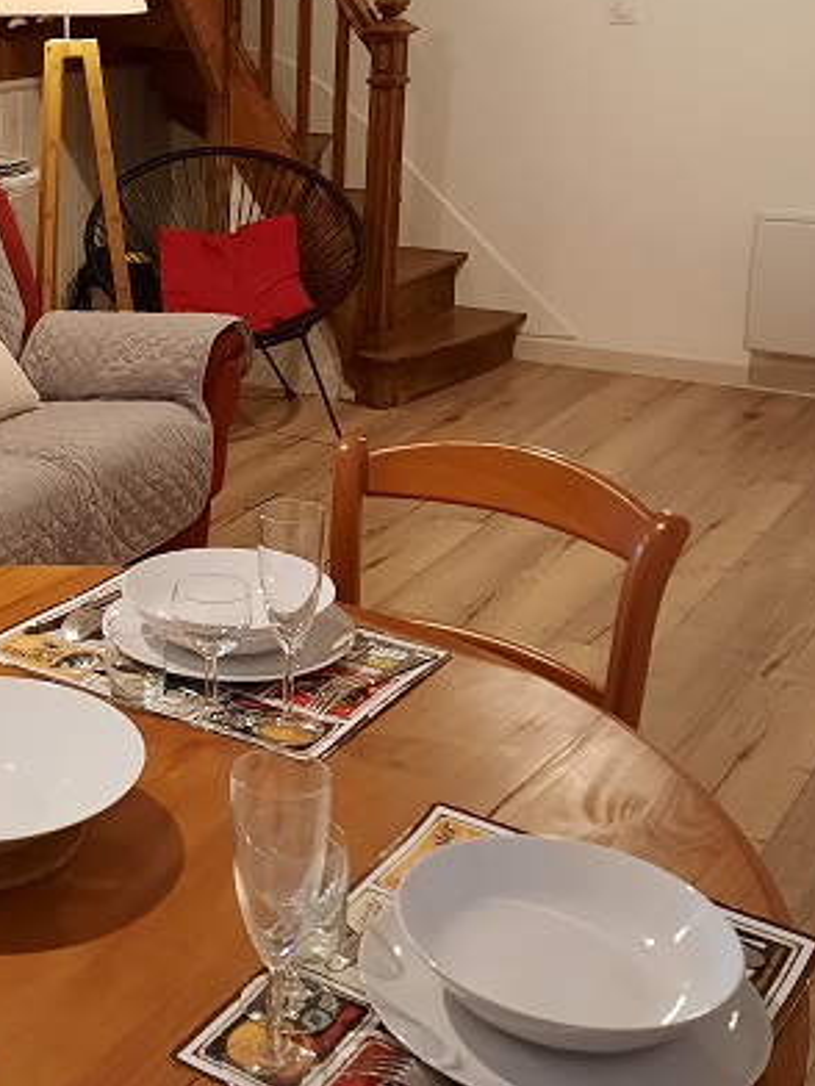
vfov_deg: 37.3
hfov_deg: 27.0
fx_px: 1601
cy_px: 424
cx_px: 0
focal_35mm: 51
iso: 400
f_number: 2
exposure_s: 1/33
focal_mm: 4.6
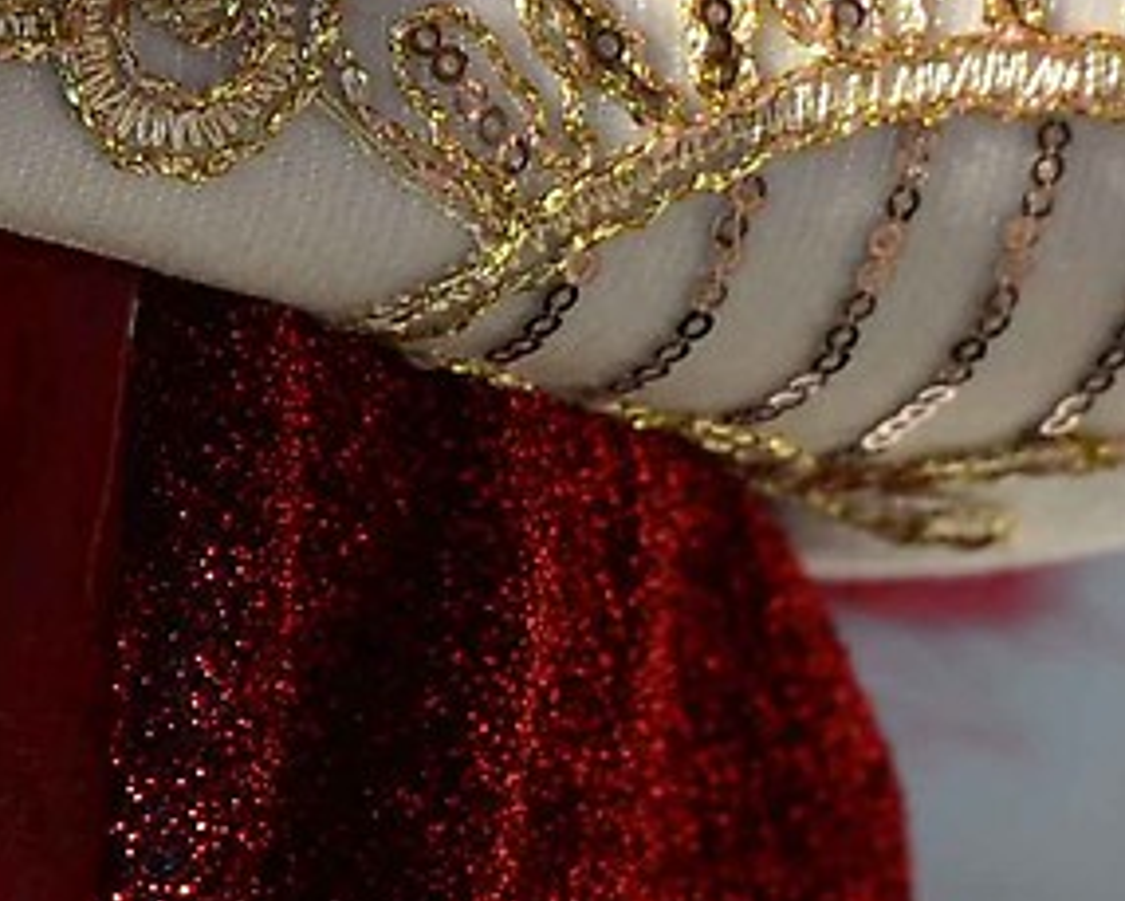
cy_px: 645
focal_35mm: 1574
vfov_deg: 1.0
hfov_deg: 1.2
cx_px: -488
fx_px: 52425
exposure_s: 1/1000
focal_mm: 200
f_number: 4
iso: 100
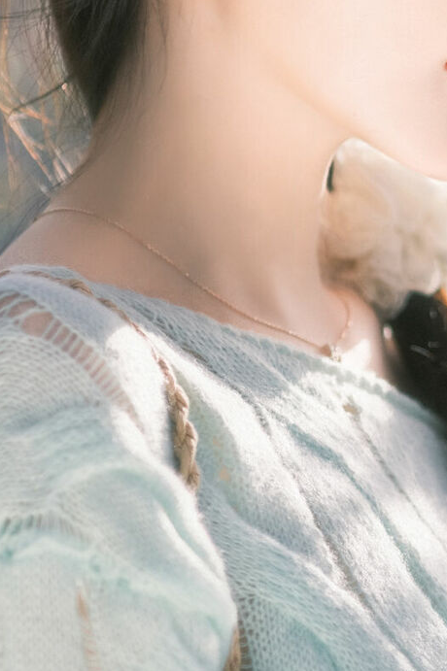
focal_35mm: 463
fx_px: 8631
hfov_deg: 3.0
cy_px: 243
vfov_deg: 4.5
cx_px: 490
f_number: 2
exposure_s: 1/6400
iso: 1000
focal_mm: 135
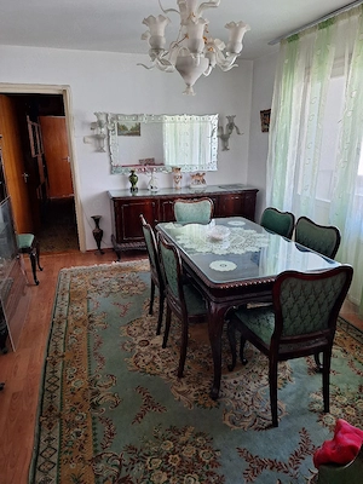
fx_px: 322
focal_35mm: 23
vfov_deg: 73.9
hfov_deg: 58.9
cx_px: 182
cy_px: 242
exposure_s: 1/30
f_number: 1.8
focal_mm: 5.54
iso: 250
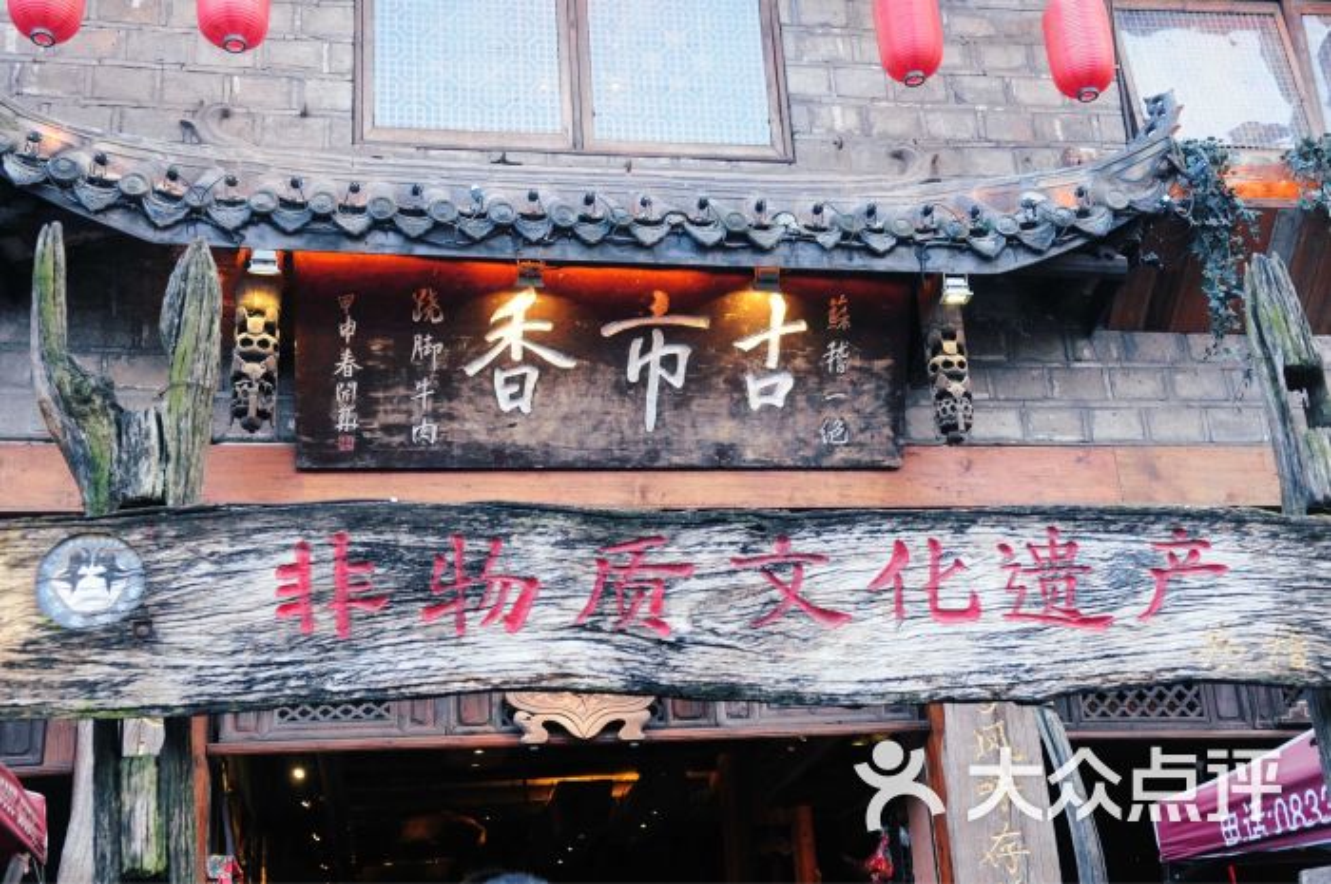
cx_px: 666
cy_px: 442
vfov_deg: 31.8
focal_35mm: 42
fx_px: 1551
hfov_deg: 46.4
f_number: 3.5
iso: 1000
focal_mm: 28
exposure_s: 1/160
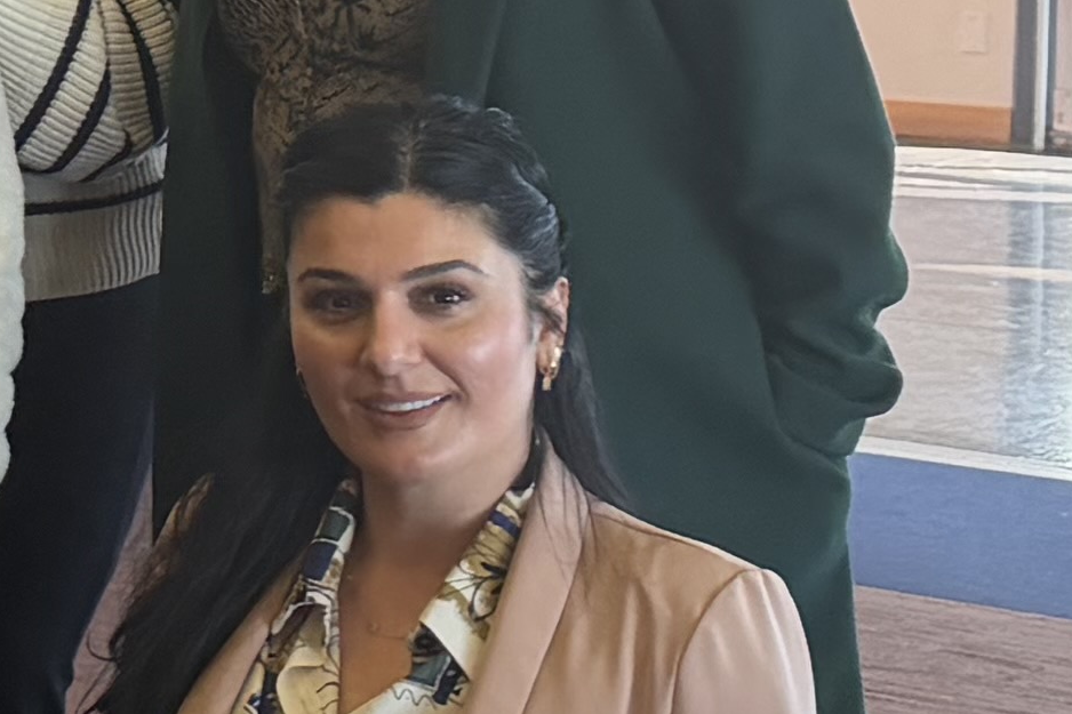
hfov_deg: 11.9
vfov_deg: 8.9
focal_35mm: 152
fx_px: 4525
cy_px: -224
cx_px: -1155
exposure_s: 1/127
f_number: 1.78
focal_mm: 6.76
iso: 200
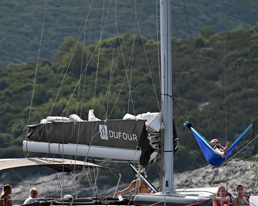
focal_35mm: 464
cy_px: 185
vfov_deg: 3.3
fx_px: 3542
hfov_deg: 4.2
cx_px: 72
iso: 250
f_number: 5.3
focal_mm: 220
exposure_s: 1/2000
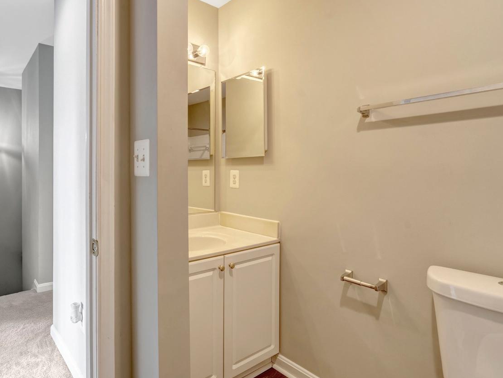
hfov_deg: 80.2
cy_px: 179
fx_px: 291
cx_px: 188
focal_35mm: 20
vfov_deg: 65.9
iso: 1250
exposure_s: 1/40
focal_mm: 16
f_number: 8
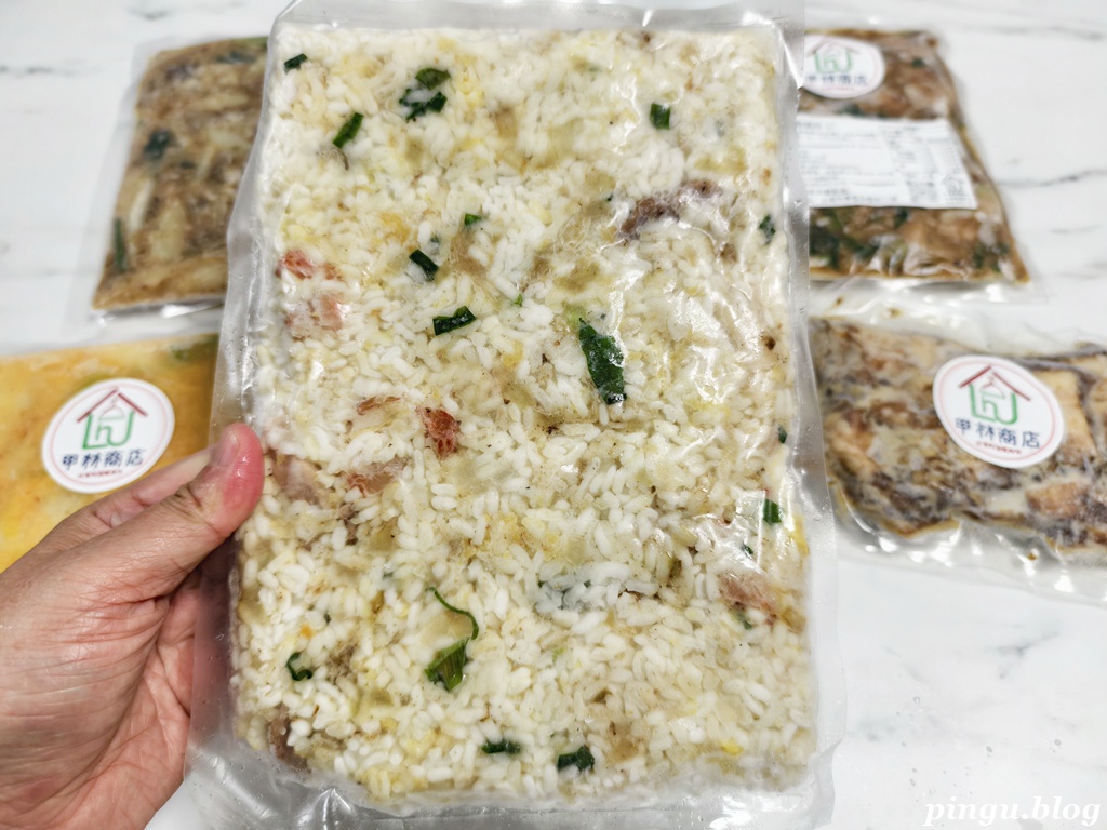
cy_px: 415
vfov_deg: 58.9
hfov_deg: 73.9
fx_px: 736
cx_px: 554
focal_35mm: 23
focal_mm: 6.54
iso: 481
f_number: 1.57
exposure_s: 1/200
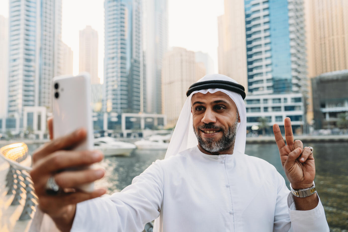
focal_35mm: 30
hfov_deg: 61.9
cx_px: 174
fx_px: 290
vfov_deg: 43.6
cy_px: 116
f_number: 2.8
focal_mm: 30
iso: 200
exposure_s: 1/250
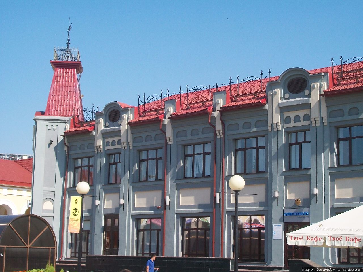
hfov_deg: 27.8
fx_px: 734
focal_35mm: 70
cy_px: 136
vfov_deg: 21.0
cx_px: 182
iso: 80
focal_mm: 11.6
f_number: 3.8
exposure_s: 1/800
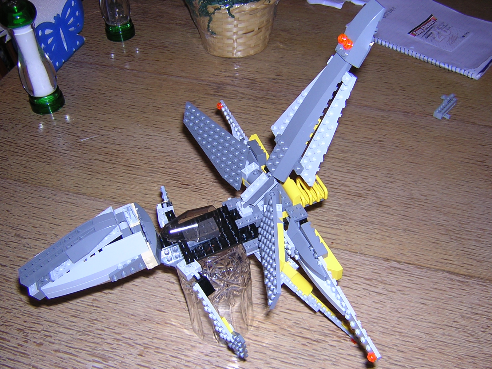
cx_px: 246
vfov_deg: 39.7
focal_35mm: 36
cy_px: 184
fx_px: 512
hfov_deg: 51.4
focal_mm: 4.7
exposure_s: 1/60.1
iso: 100
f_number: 2.6
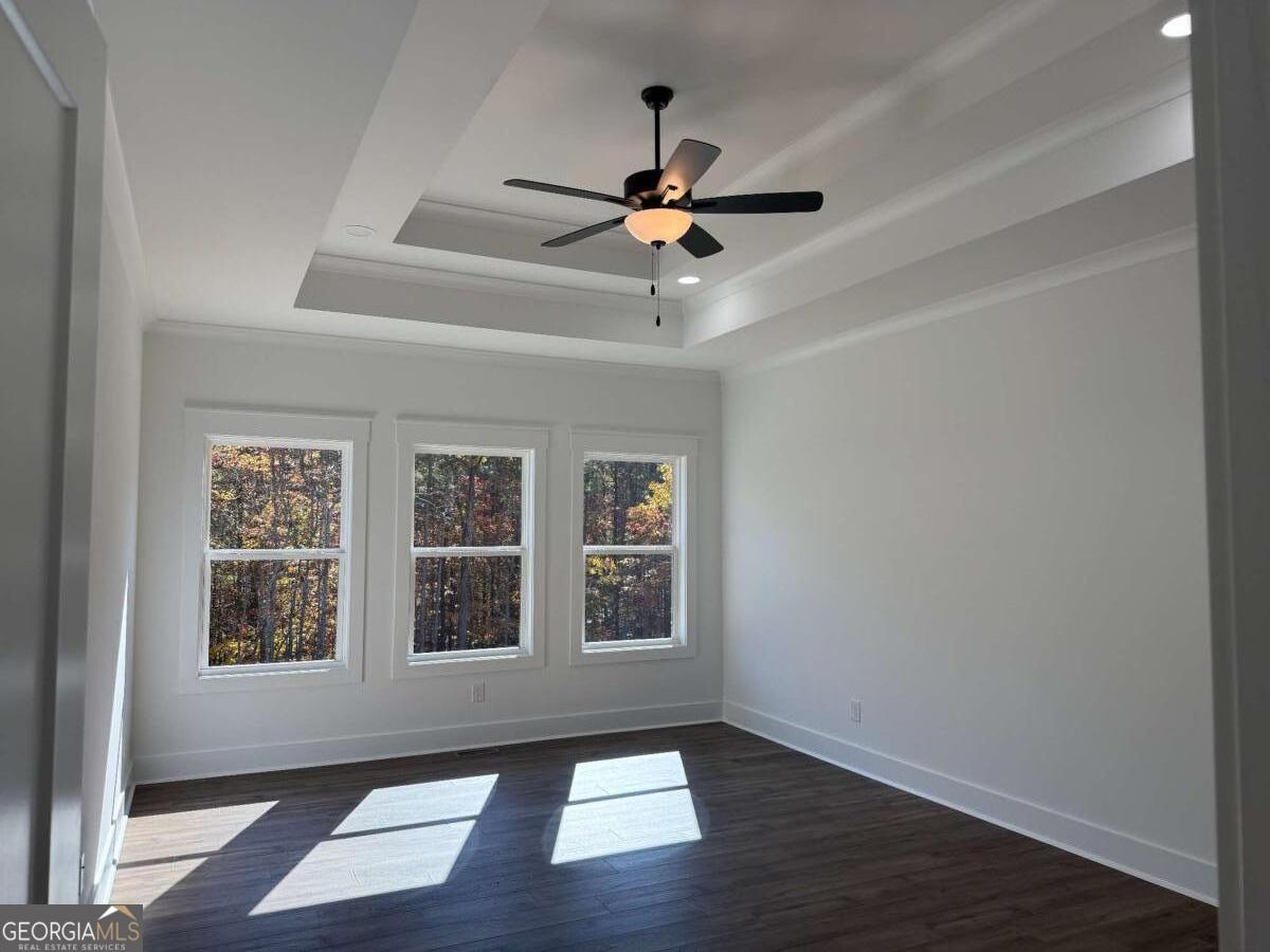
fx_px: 881
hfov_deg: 71.6
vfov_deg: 56.8
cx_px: 635
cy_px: 476
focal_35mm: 24
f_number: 1.78
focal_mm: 6.76
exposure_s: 1/1091
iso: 100
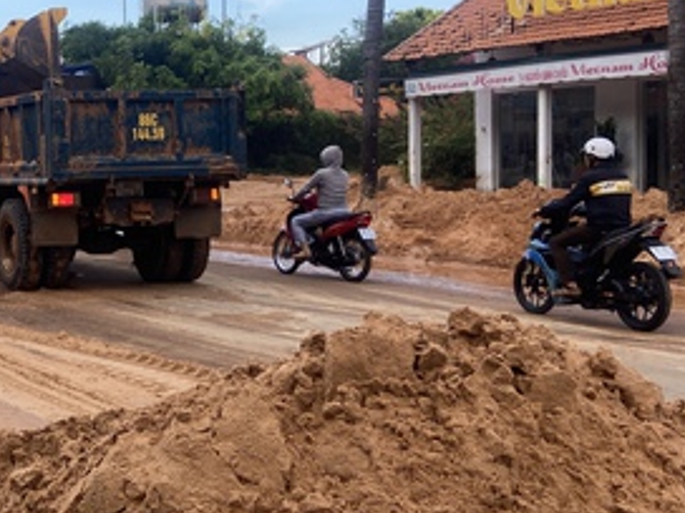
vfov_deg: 23.3
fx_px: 1247
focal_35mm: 63
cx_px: -28
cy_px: 225
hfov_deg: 28.5
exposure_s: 1/588
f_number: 1.8
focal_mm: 4.25
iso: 32
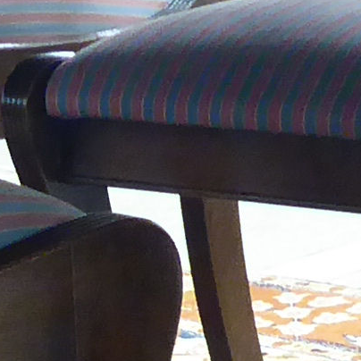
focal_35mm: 210
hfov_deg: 8.3
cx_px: 24
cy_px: 717
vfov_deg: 8.0
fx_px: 2478
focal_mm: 4.3
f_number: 3.3
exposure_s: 1/10
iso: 400
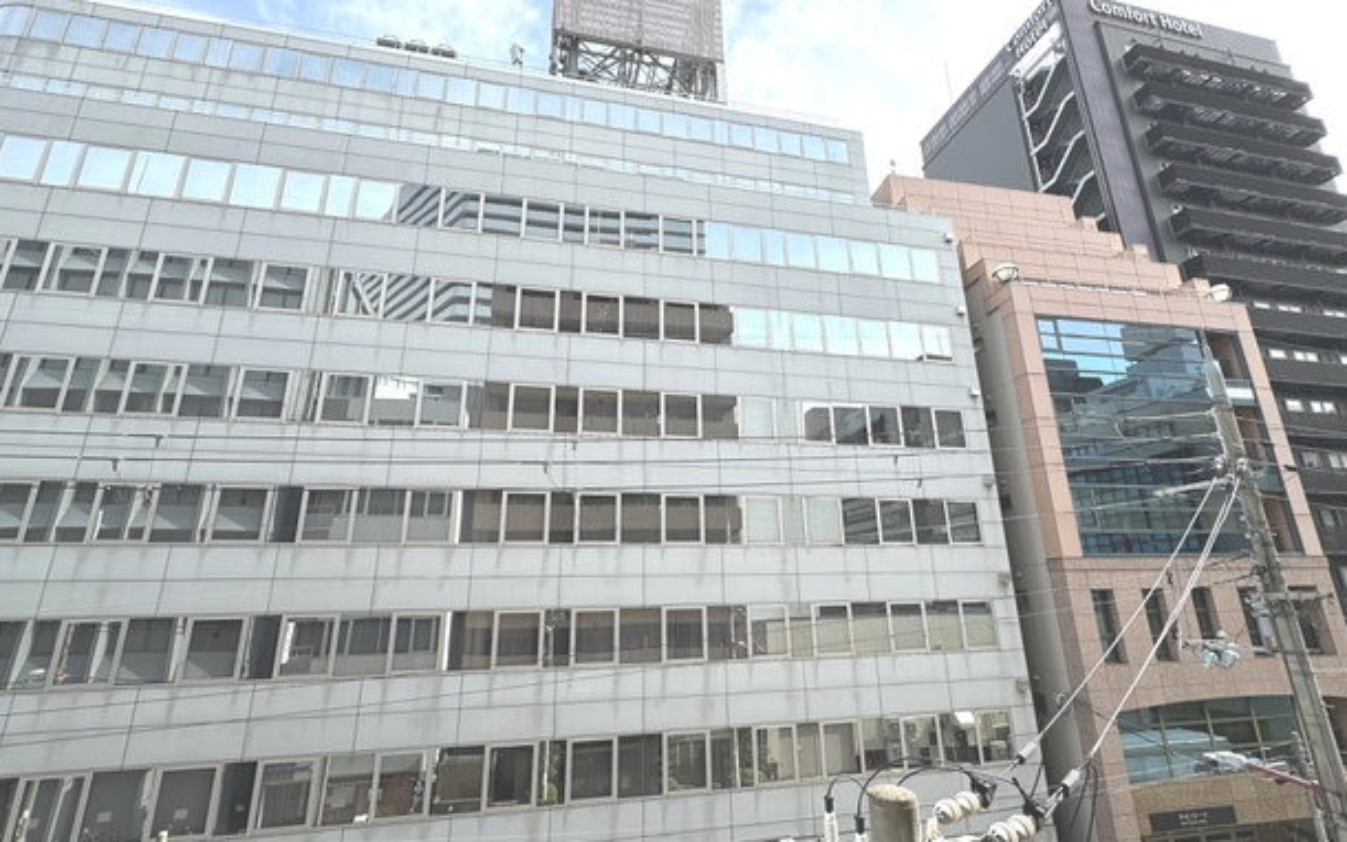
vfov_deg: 68.0
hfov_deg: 94.4
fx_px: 624
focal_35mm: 17
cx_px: 679
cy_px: 402
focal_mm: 2.22
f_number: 2.2
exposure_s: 1/968
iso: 40
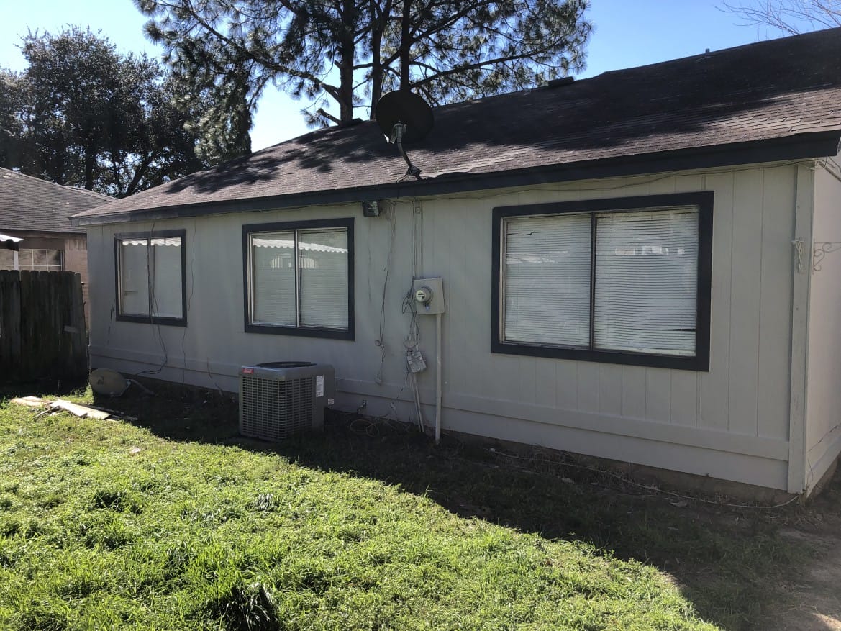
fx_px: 680
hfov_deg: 63.4
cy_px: 316
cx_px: 420
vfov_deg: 49.8
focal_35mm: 28
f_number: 1.8
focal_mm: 3.99
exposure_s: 1/827
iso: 20
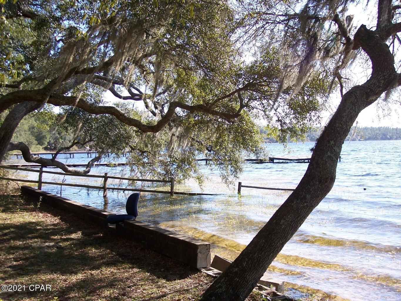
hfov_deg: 47.9
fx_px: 452
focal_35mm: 39
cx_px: 200
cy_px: 150
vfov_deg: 36.8
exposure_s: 1/350
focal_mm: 8
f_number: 3.4
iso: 100
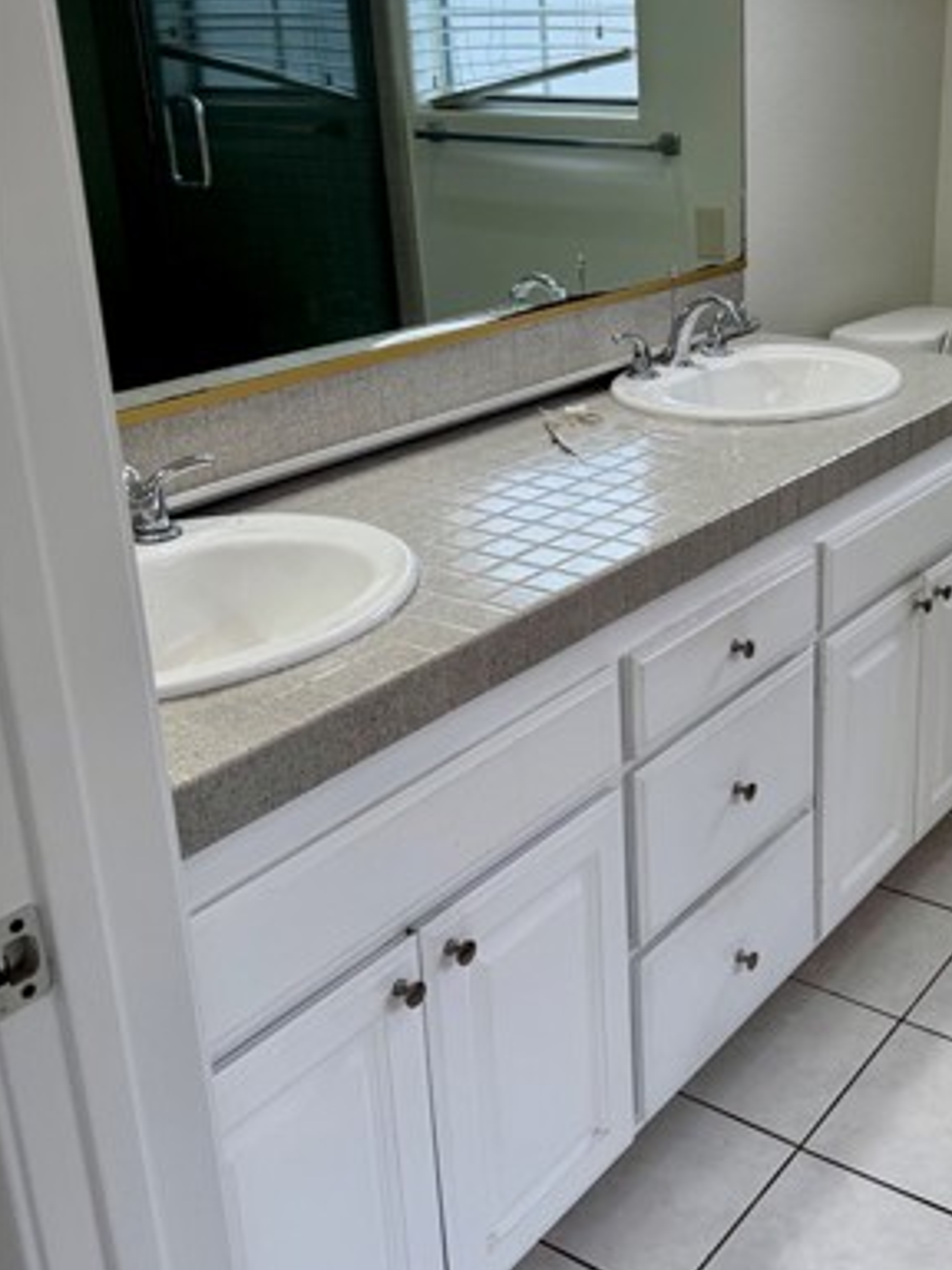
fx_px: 1467
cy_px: 556
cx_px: 777
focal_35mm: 40
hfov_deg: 34.7
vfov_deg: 46.7
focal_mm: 6.76
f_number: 1.78
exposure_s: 1/120
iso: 100
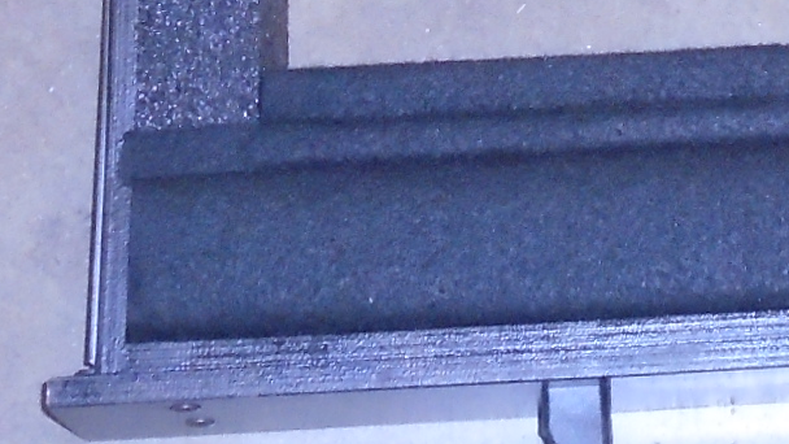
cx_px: 851
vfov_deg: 7.8
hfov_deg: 14.6
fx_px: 3013
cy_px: -605
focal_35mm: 144
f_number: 3.5
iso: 400
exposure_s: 1/40
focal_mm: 5.5
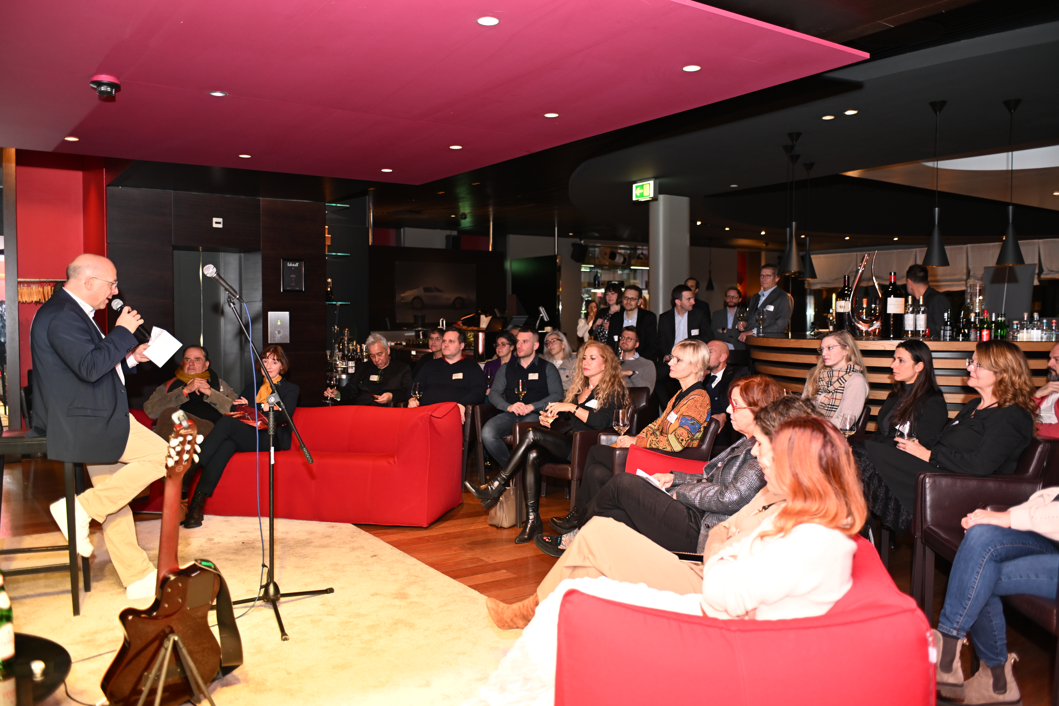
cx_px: 530
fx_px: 824
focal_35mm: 28
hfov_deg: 65.5
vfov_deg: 46.4
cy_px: 353
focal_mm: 28
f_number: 2.8
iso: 640
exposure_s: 1/60
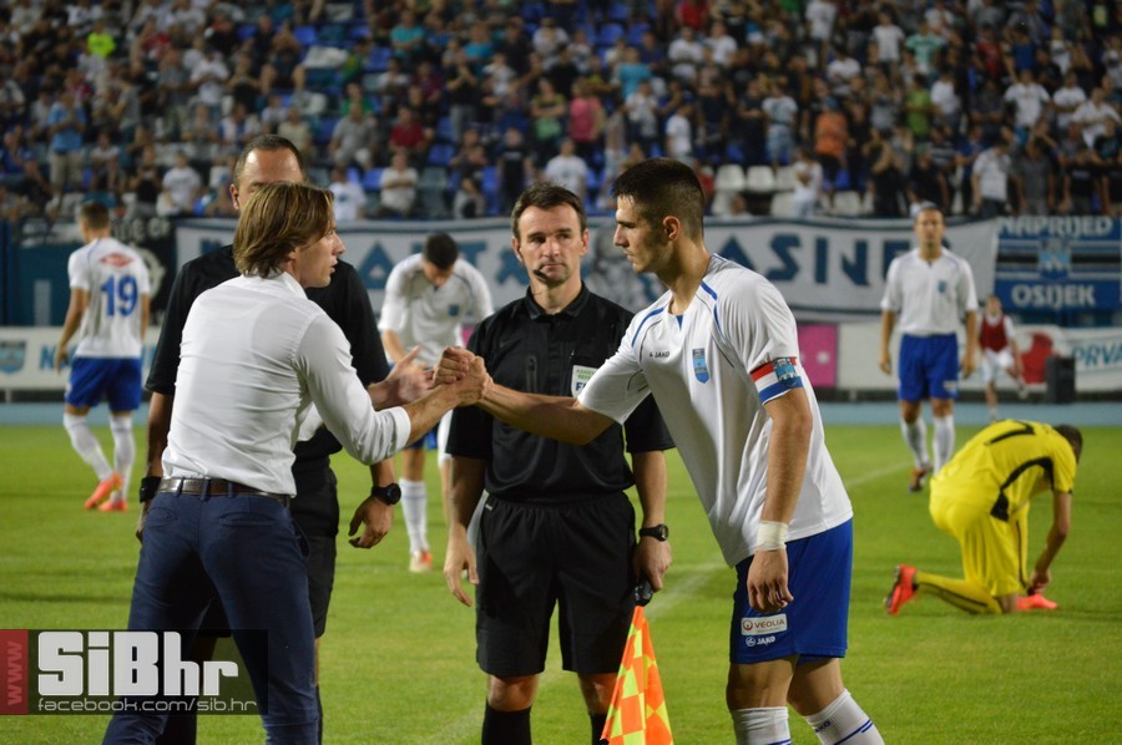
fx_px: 5697
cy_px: 372
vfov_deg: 7.5
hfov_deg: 11.2
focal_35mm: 183
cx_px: 561
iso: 1600
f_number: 5.6
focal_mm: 122
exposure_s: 1/200
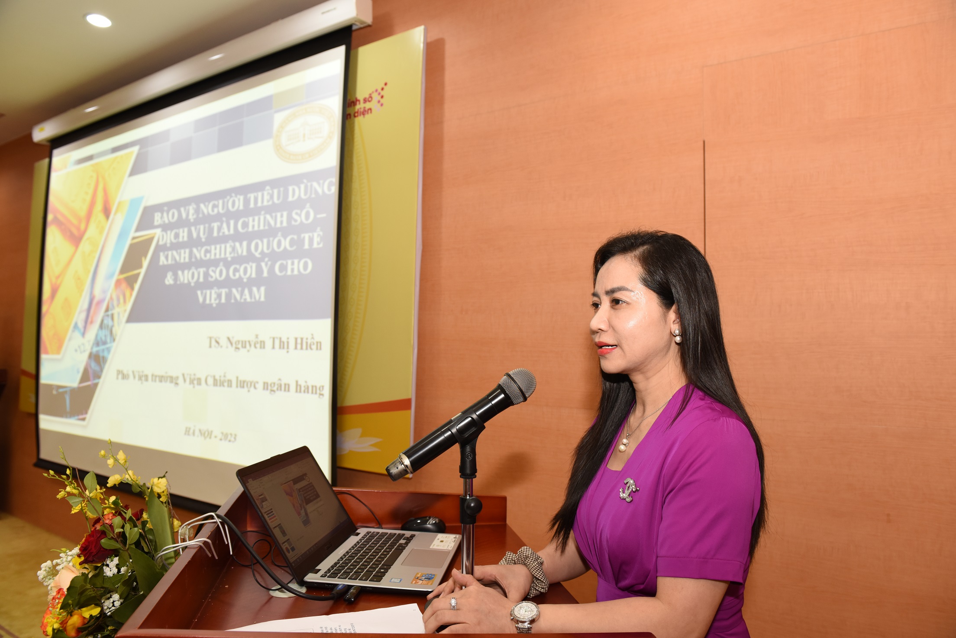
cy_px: 319
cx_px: 478
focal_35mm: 24
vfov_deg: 53.2
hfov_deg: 73.7
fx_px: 638
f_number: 5.6
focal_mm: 24
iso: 800
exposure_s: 1/60
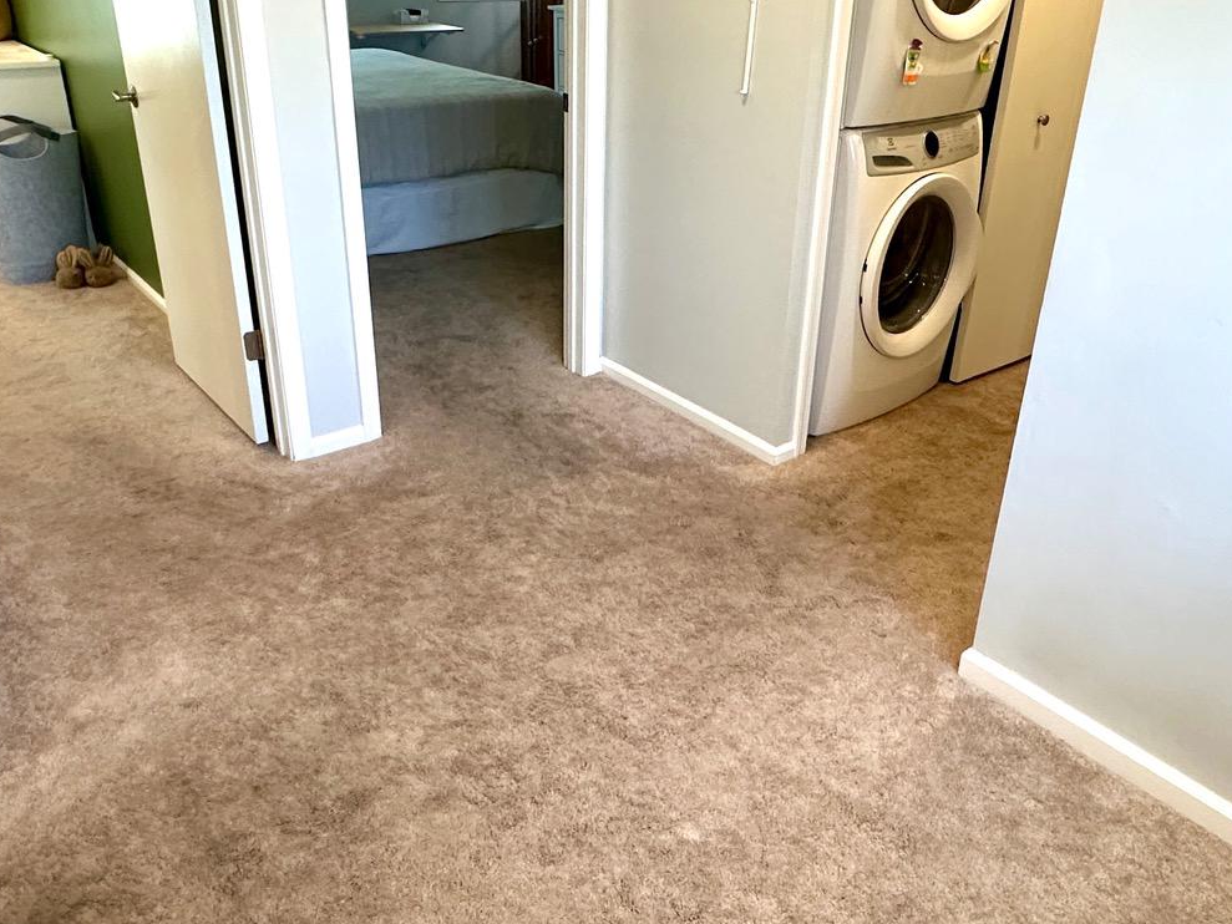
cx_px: 649
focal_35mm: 29
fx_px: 1032
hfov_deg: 61.6
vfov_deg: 48.1
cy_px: 396
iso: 250
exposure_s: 1/120
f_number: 2.2
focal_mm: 2.22
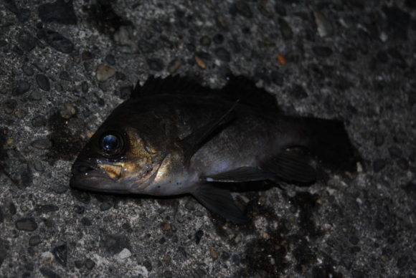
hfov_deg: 24.6
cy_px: 139
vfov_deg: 16.6
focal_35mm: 82
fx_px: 954
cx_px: 208
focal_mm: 55
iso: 200
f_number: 5.6
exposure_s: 1/60
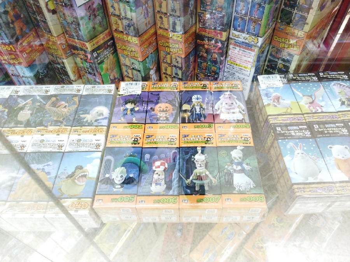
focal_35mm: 27
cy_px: 131
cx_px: 175
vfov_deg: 51.4
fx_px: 273
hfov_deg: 65.3
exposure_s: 1/60
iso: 491
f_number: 1.79
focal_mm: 4.71
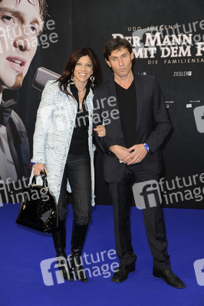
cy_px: 153
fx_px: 494
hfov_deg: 23.3
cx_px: 102
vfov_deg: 34.5
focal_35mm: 58
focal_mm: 58
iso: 500
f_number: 6.3
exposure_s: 1/160
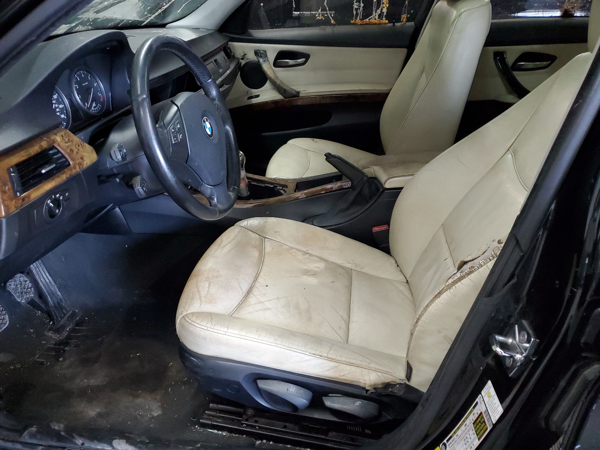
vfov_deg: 53.1
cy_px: 225
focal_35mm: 26
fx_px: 451
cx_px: 300
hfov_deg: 67.3
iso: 385
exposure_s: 1/60.2
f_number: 1.5
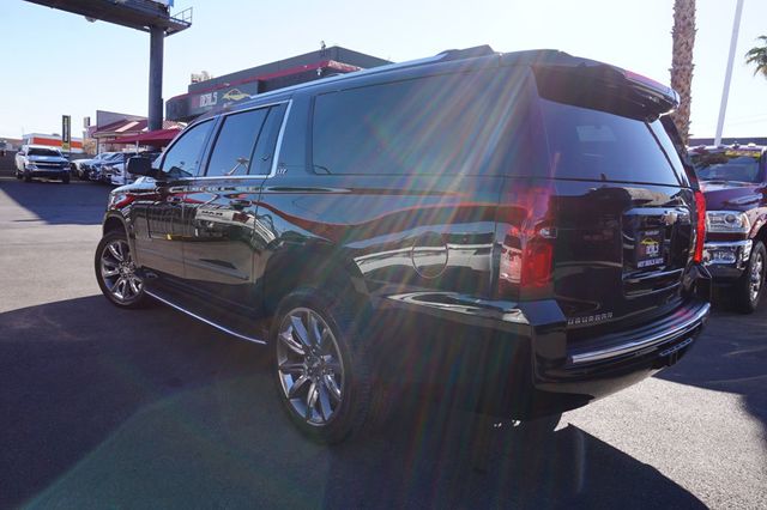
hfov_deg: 73.8
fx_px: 511
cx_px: 384
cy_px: 255
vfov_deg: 53.1
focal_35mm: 24
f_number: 9
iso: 100
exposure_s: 1/80
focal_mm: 16
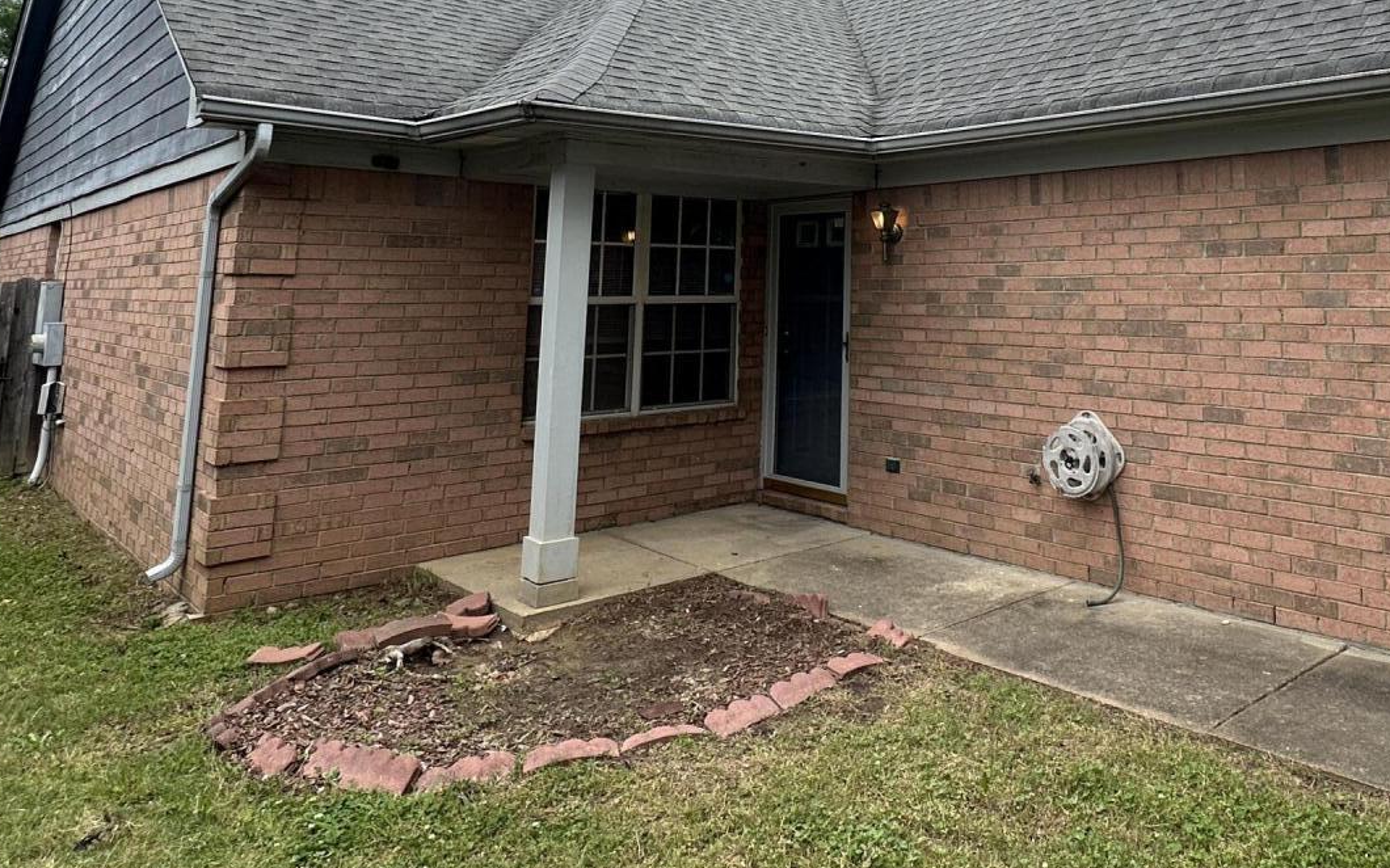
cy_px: 140
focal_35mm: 28
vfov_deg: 42.0
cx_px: 956
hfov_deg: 64.3
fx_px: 1060
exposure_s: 1/670
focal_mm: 2.22
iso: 40
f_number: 2.2
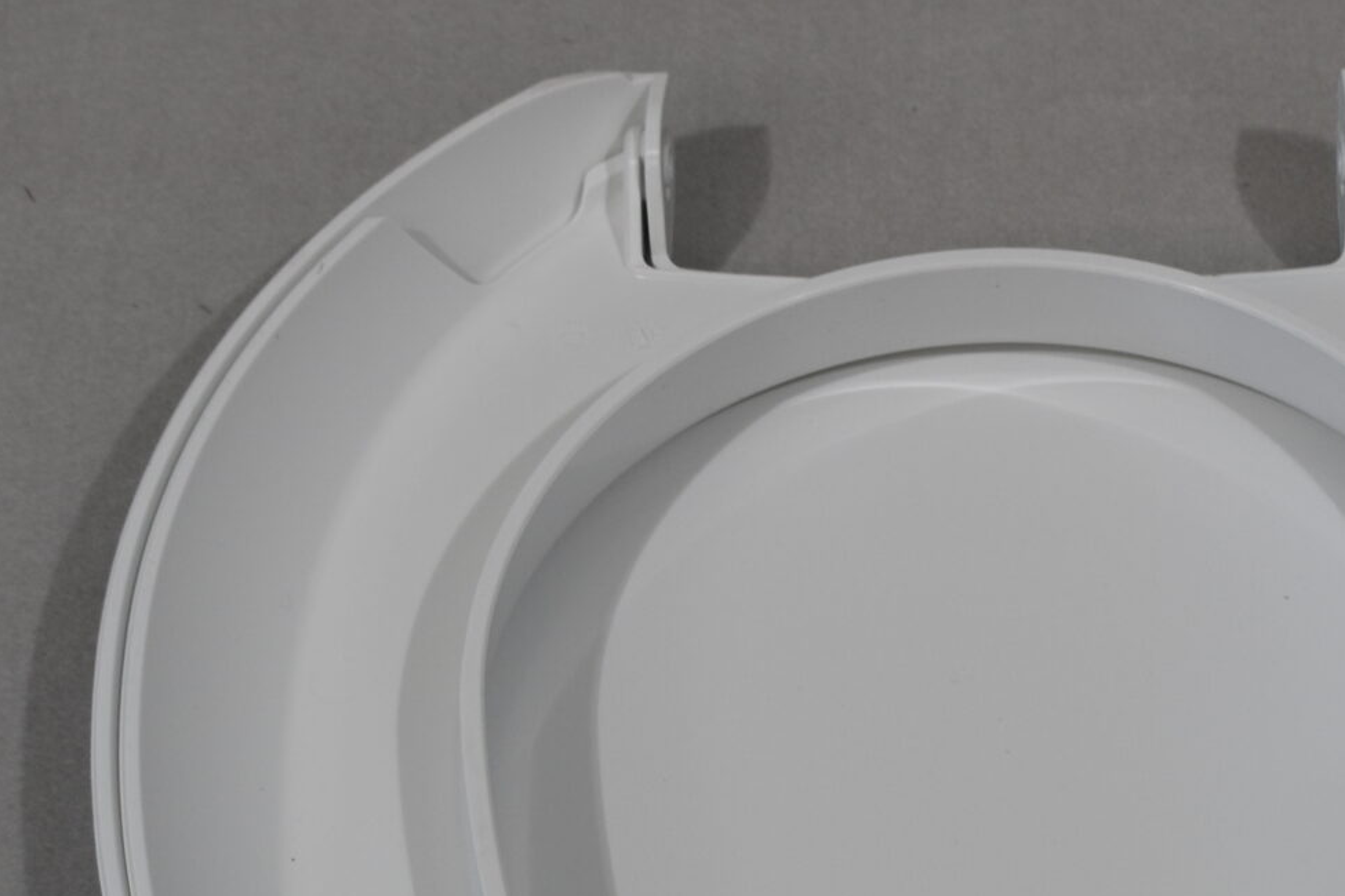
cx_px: 1029
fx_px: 3972
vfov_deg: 12.8
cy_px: 778
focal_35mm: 106
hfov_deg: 19.1
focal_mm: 27
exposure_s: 1/125
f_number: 5.6
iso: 220
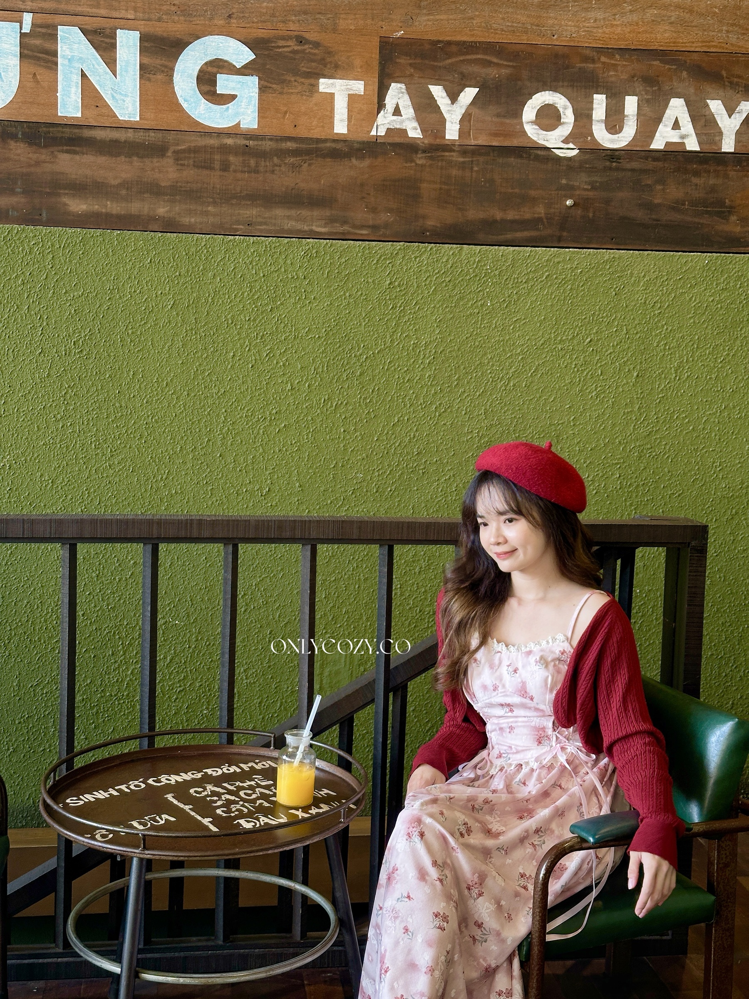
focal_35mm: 48
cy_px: 500
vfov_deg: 39.7
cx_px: 374
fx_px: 1385
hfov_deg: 30.3
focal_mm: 6.86
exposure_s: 1/50
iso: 50
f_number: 1.78
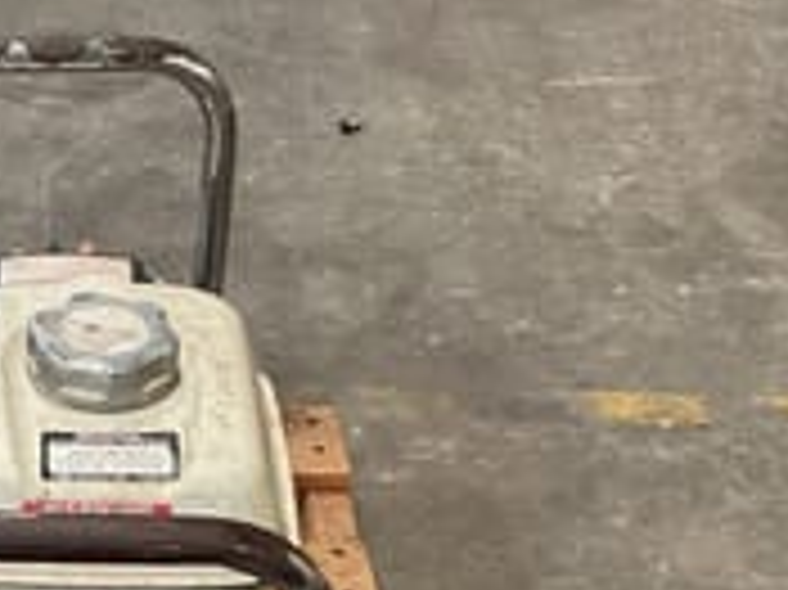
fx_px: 1888
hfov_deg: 22.7
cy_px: 624
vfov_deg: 17.3
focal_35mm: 83
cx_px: 9
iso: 125
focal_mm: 3
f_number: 1.8
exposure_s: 1/50
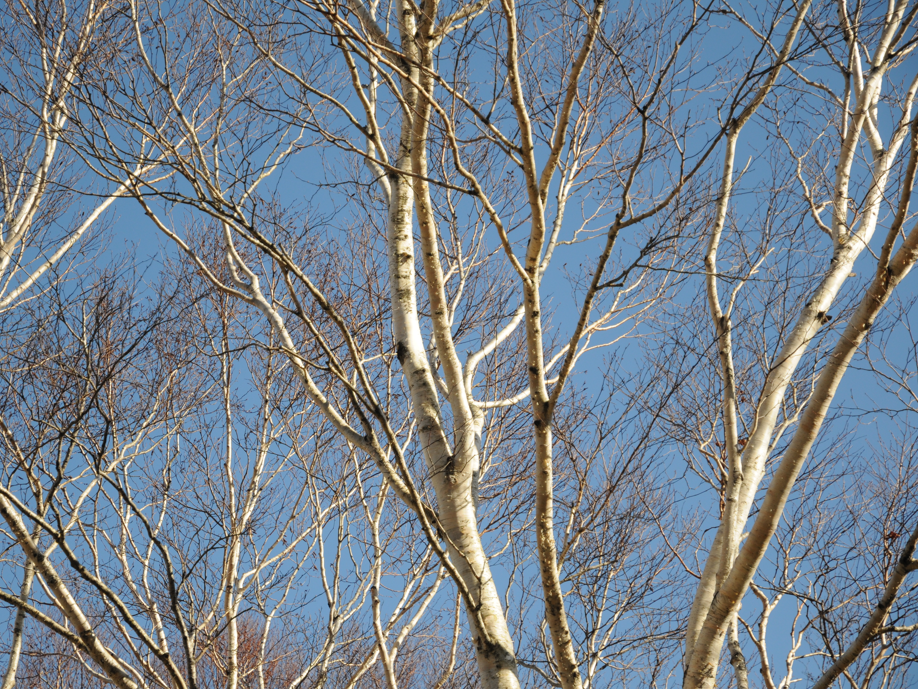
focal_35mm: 114
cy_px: 345
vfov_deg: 13.0
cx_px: 405
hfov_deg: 17.3
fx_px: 3023
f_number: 5.6
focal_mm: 70
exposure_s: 1/800
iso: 200
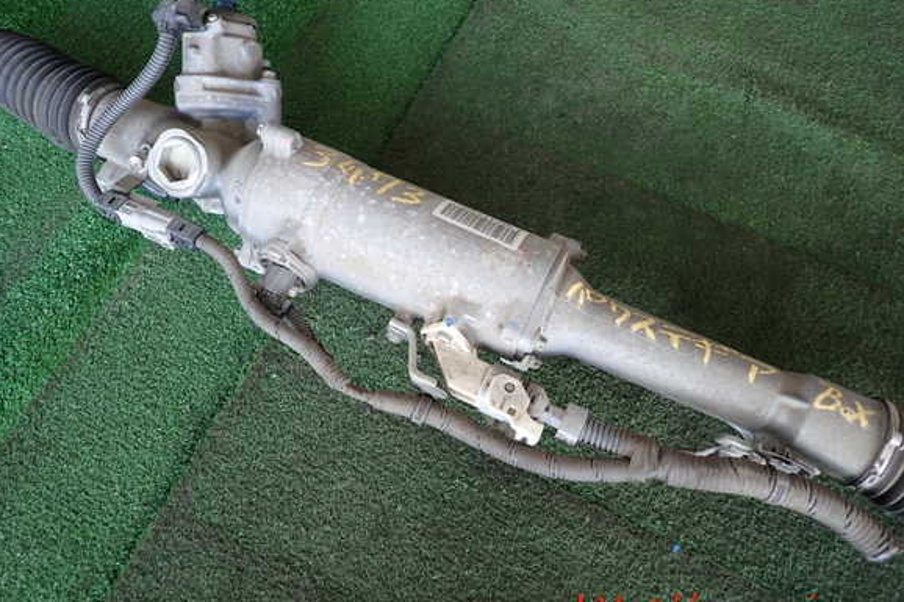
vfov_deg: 47.9
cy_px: 278
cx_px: 461
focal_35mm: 27
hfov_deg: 67.4
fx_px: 678
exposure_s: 1/60
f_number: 2
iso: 125
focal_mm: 4.5
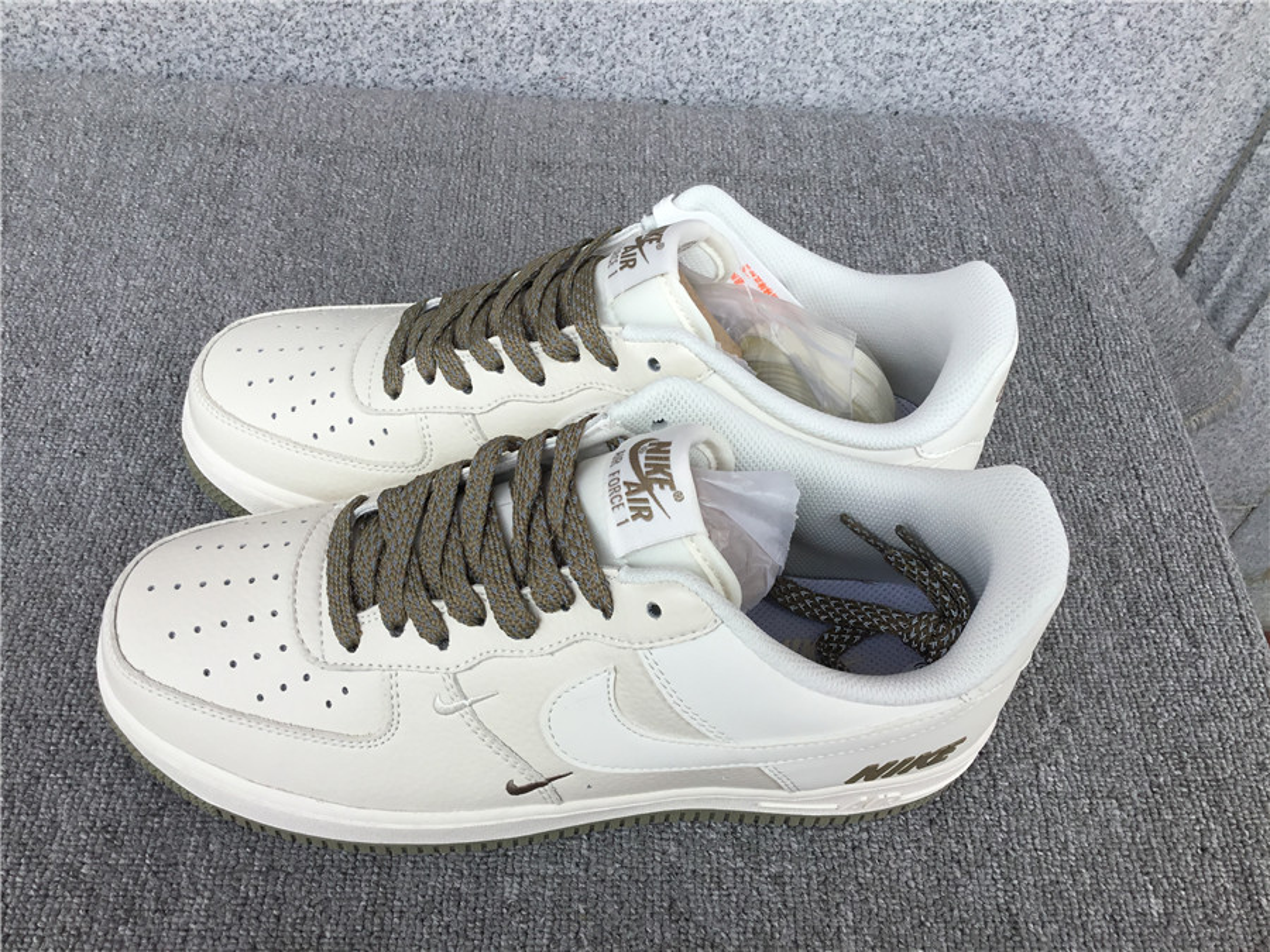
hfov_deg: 58.4
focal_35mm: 31
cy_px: 476
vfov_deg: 45.4
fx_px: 1137
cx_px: 635
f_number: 2.4
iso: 25
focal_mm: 3.3
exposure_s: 1/409
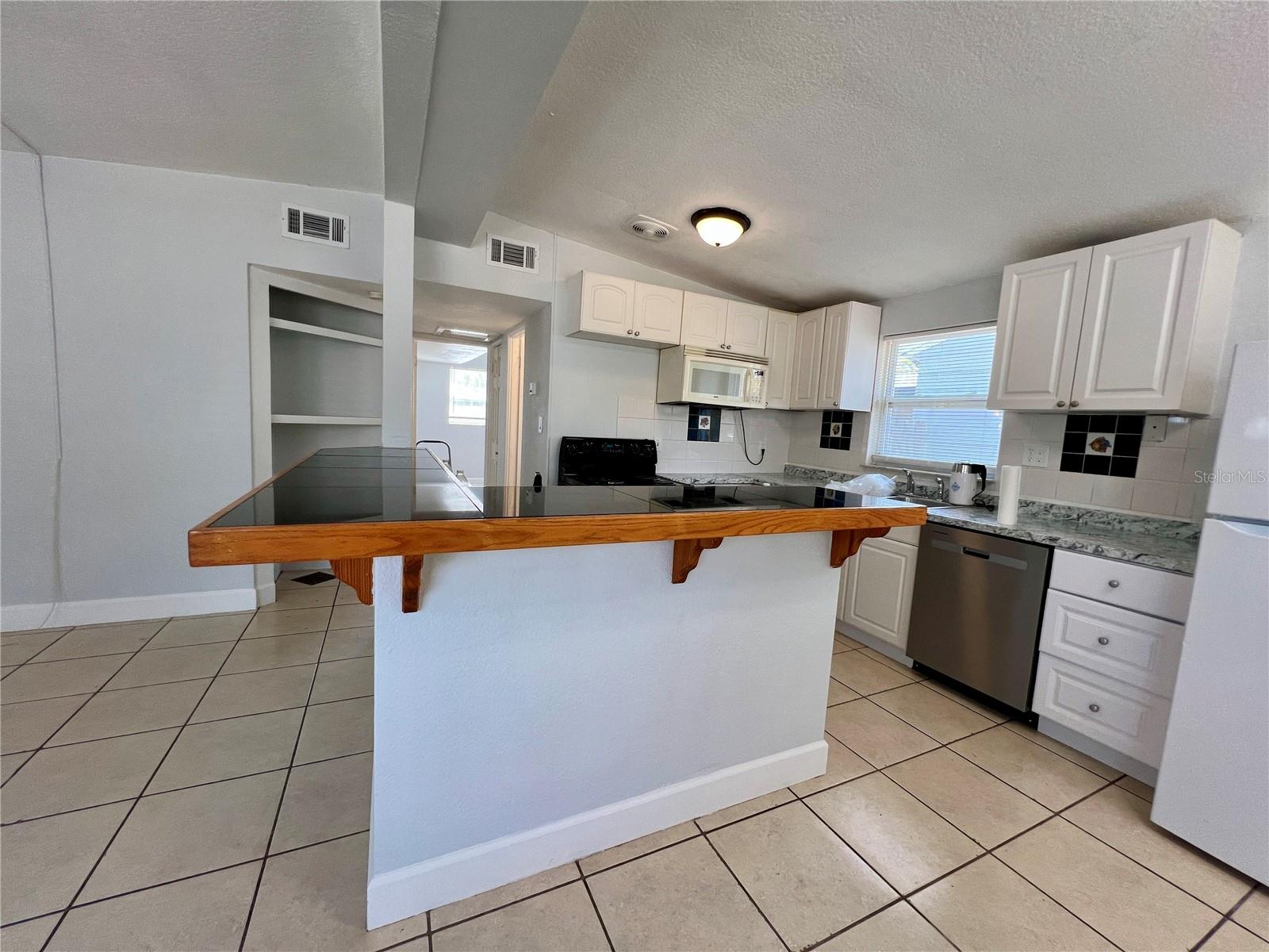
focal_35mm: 13
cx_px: 634
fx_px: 477
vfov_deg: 89.9
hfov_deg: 106.2
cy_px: 476
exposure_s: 1/100
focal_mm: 1.57
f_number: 1.8
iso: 100
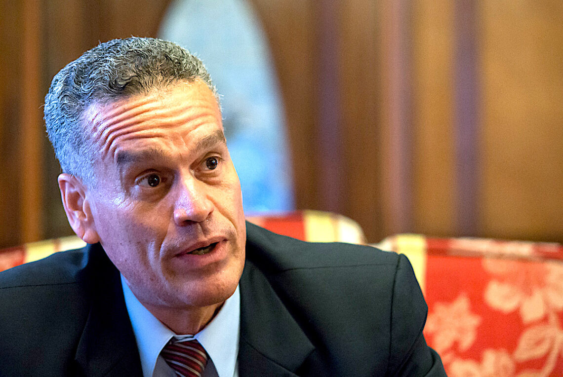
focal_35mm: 135
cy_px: 188
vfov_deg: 10.2
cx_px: 282
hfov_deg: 15.2
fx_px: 2115
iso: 4000
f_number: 2.8
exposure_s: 1/125
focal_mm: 90
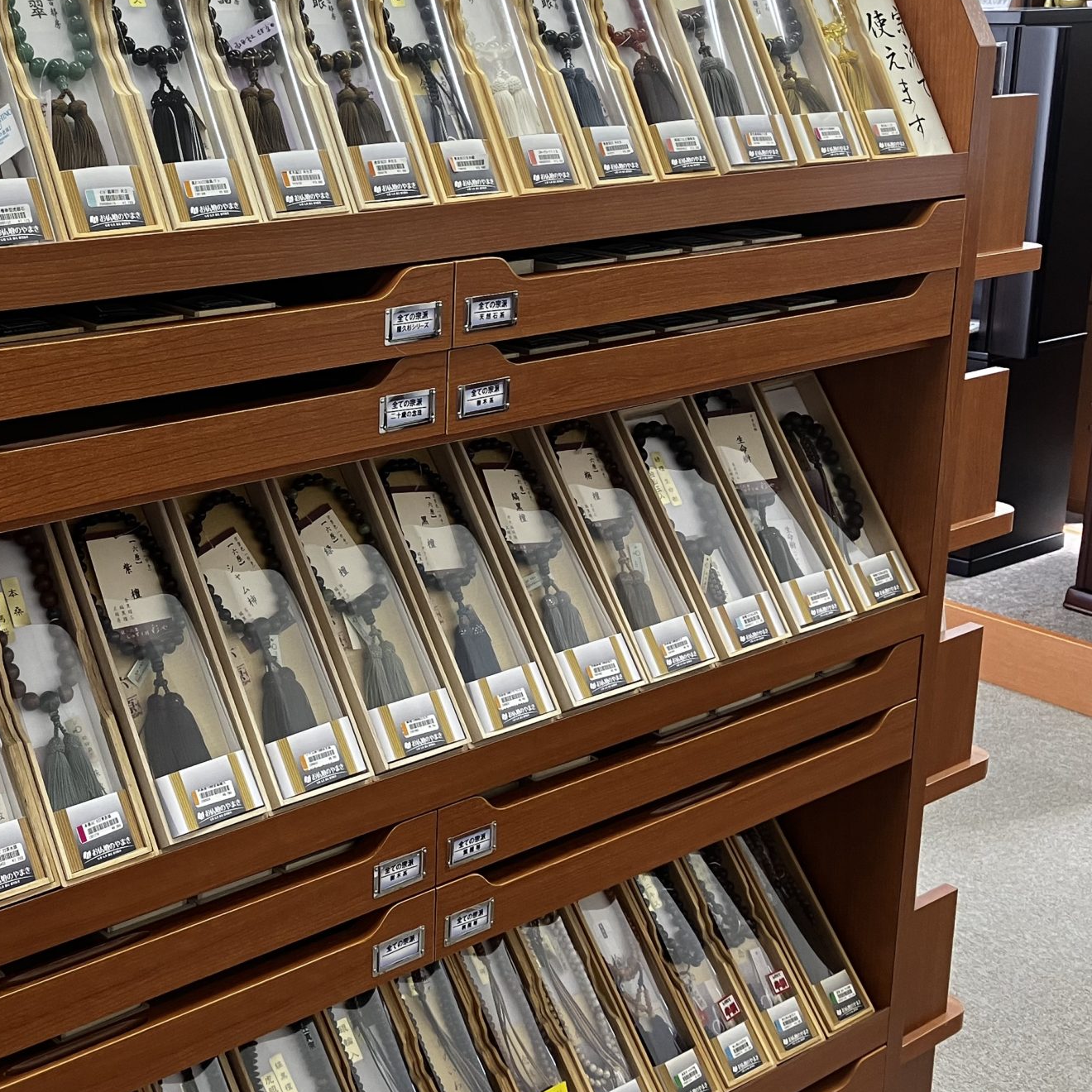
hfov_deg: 34.0
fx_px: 1713
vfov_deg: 35.2
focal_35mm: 48
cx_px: 179
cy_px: 425
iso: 50
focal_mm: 3.99
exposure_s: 1/50
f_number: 1.8
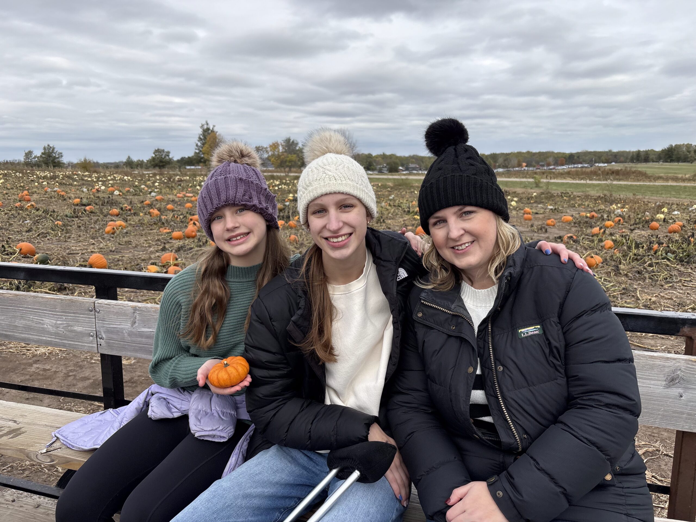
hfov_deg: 67.3
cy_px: 261
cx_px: 348
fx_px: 523
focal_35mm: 26
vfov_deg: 53.1
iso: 50
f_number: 1.6
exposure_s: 1/1196
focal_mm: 5.96
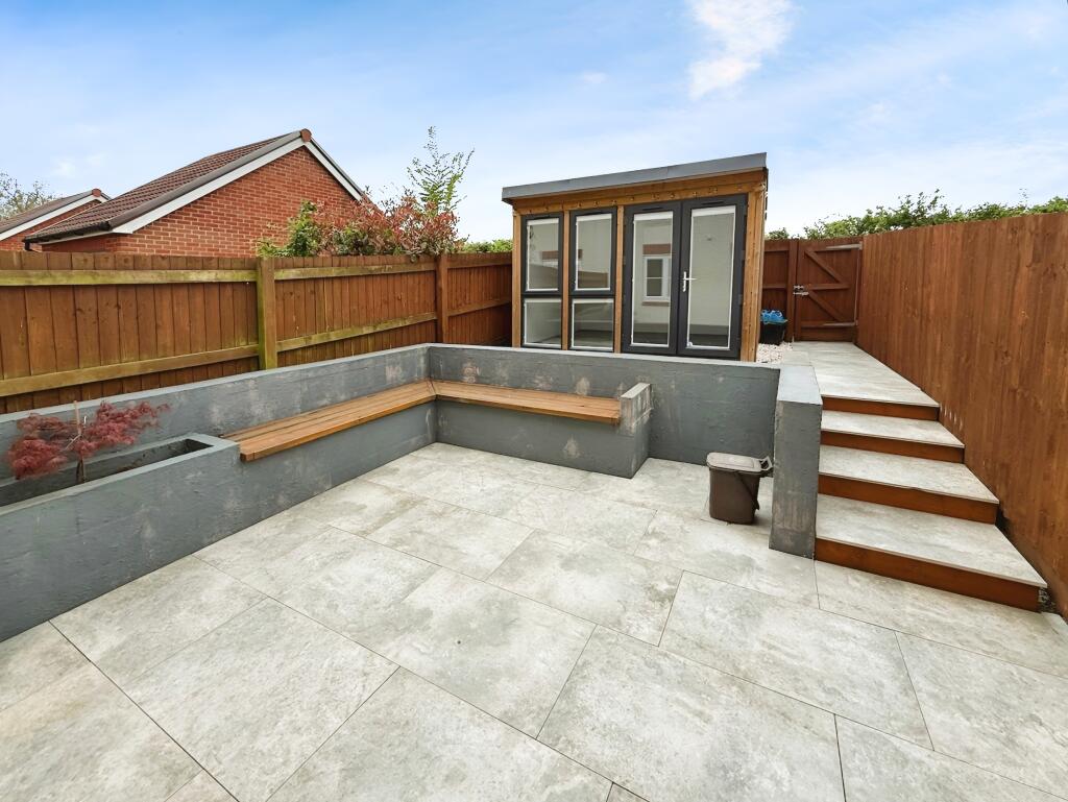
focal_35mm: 14
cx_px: 534
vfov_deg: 85.7
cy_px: 401
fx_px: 432
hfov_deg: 102.0
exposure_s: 1/479
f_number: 2.2
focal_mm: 2.22
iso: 64
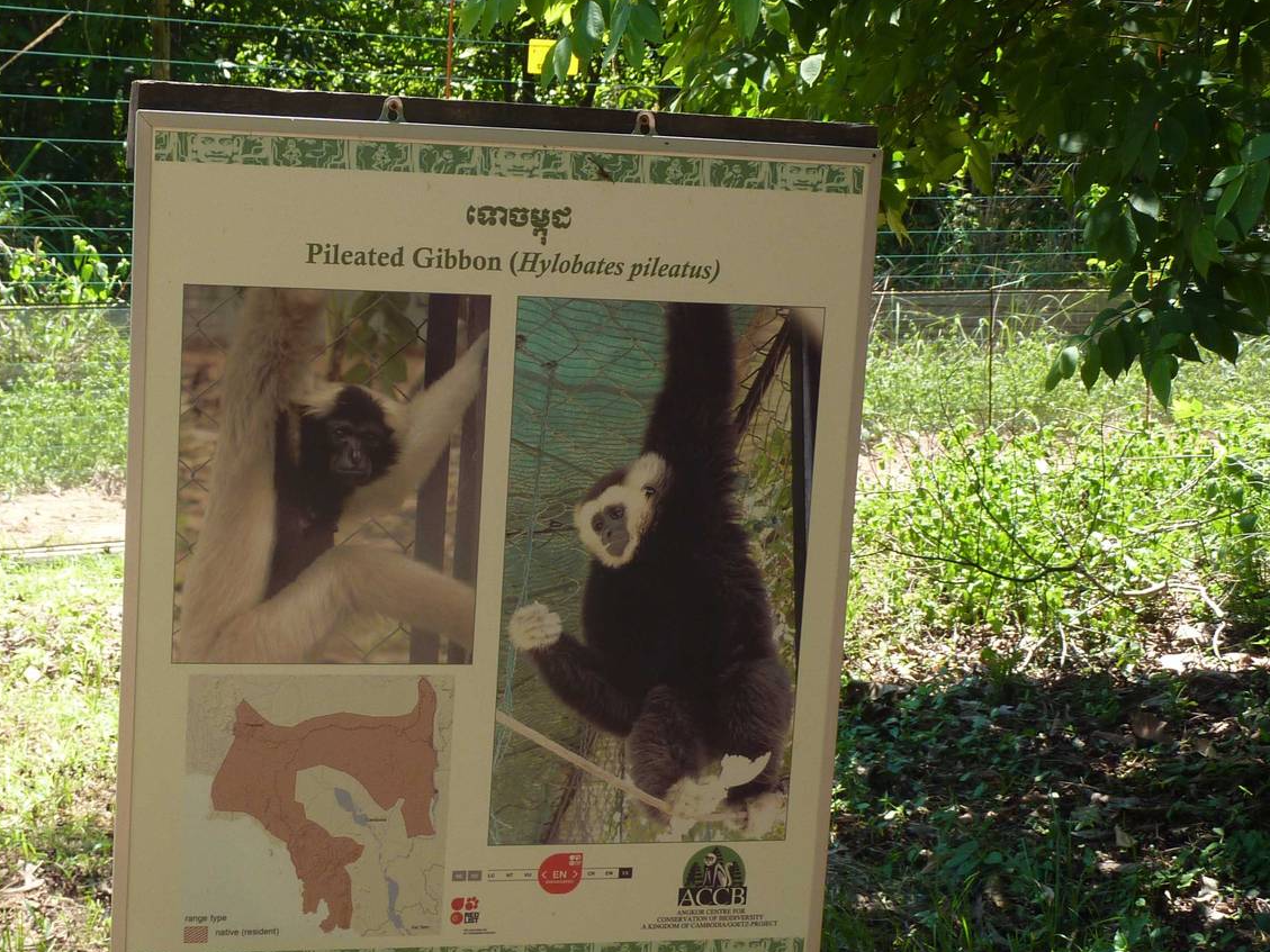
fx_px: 2495
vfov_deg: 21.6
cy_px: 515
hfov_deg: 28.3
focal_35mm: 68
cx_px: 406
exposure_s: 1/125
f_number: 4
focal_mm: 7.9
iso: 80
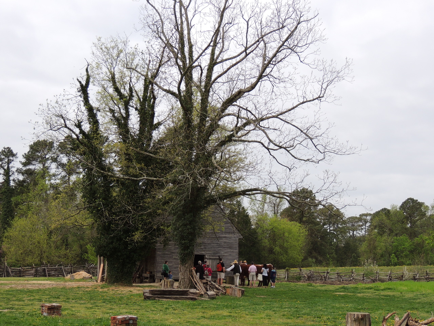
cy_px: 163
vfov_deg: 24.4
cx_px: 217
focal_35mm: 60
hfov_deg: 32.2
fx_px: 752
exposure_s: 1/640
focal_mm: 10.7
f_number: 3.7
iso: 100
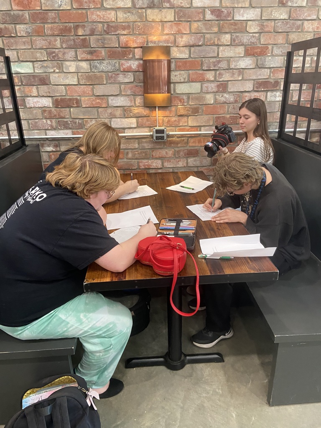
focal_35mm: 26
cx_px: 160
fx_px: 321
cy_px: 214
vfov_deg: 67.3
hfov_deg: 53.1
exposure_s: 1/60
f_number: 1.8
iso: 320
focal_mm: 4.25
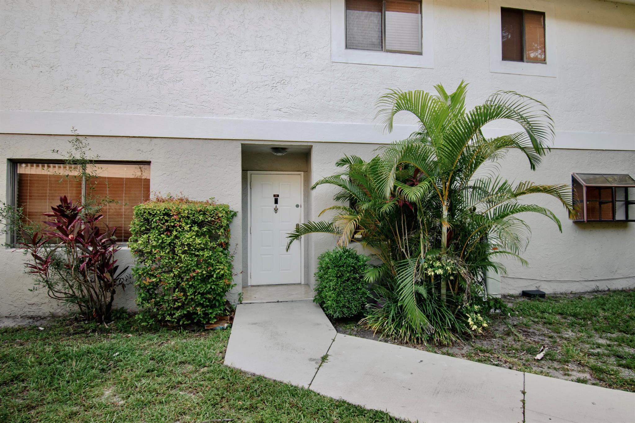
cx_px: 318
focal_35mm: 20
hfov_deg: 85.4
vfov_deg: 63.2
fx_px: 344
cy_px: 212
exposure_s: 1/100
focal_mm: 13
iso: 400
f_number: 5
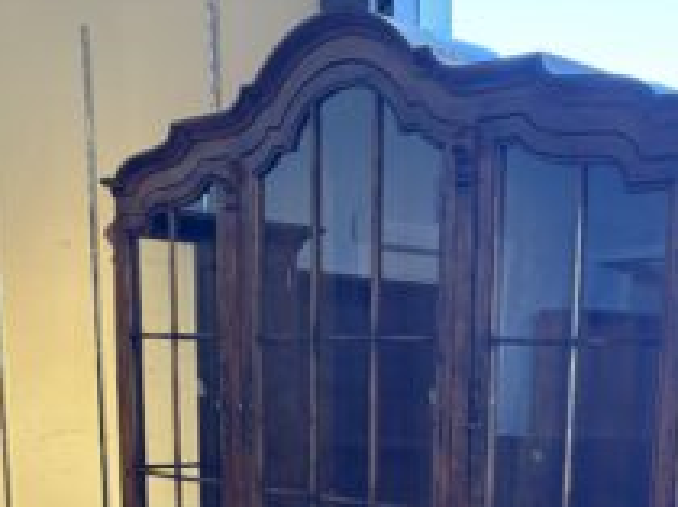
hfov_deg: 31.0
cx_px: 439
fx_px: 1213
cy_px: 596
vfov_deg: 22.0
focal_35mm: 62
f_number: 1.6
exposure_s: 1/120
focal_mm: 5.96
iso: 250
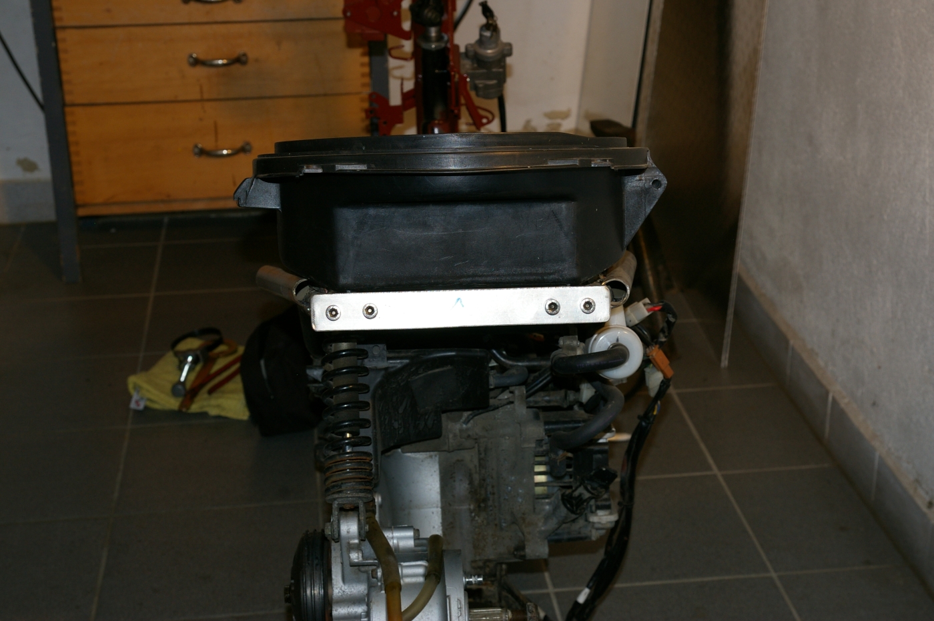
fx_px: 1672
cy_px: 310
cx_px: 467
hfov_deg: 31.2
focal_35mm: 64
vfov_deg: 21.0
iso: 200
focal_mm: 43
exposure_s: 1/60
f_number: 6.3
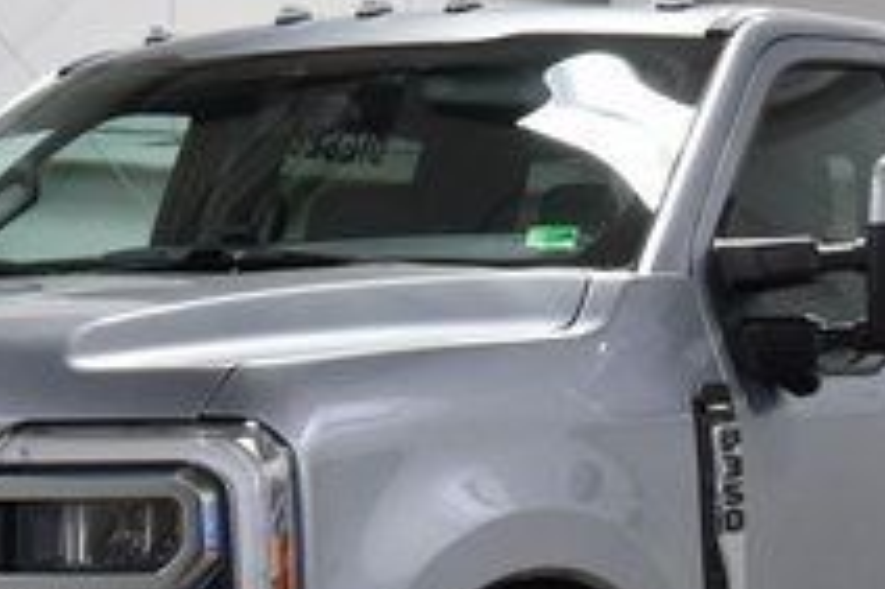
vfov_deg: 8.8
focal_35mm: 154
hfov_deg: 13.3
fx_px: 3783
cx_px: 376
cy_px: 612
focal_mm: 34
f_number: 7.1
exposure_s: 1/60
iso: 1600
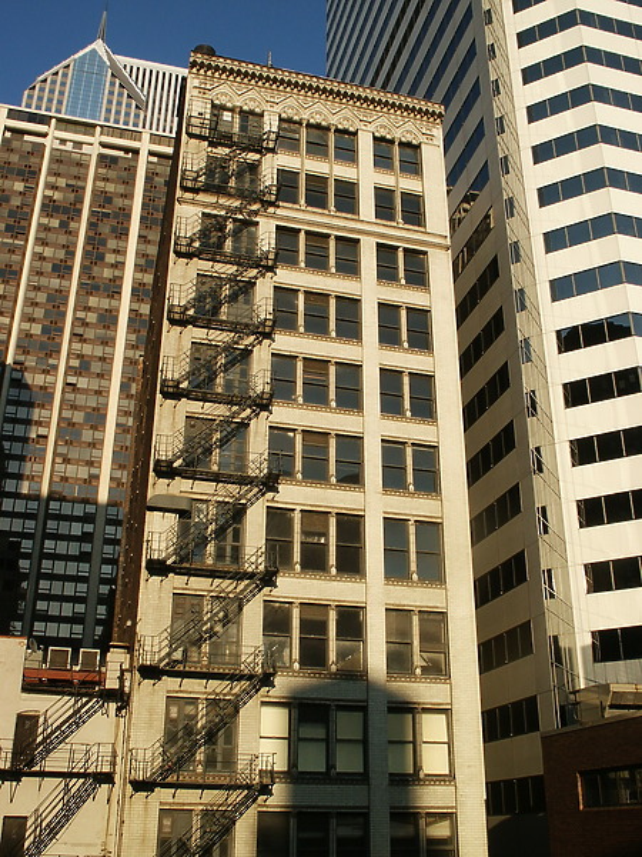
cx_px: 321
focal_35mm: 35
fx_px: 865
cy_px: 428
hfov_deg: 40.7
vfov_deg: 52.6
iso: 64
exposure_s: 1/250
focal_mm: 7.18
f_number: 6.7
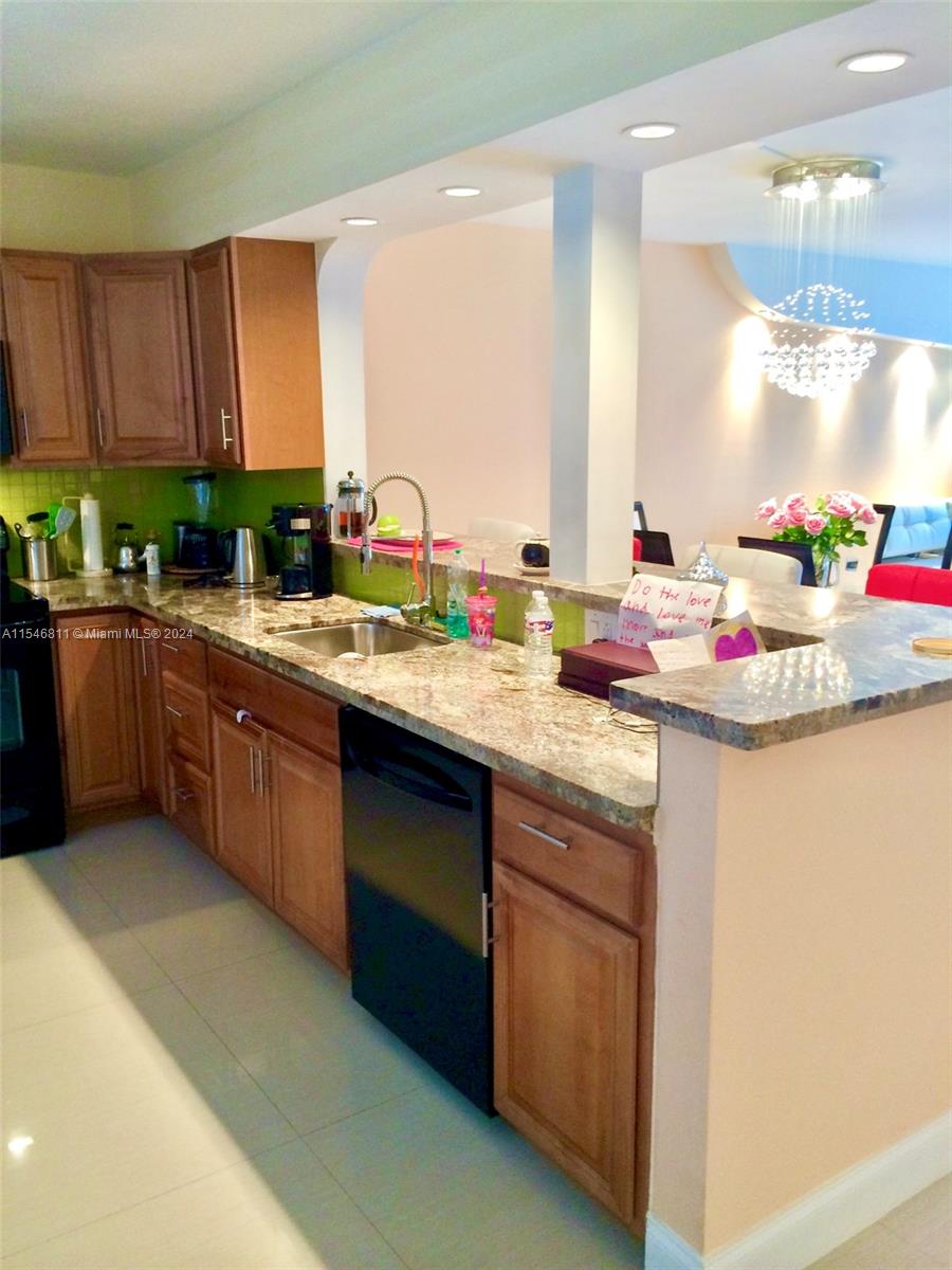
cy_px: 635
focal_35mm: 30
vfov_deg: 60.0
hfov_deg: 46.8
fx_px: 1100
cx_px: 476
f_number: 2.2
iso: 125
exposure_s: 1/30
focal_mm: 4.12
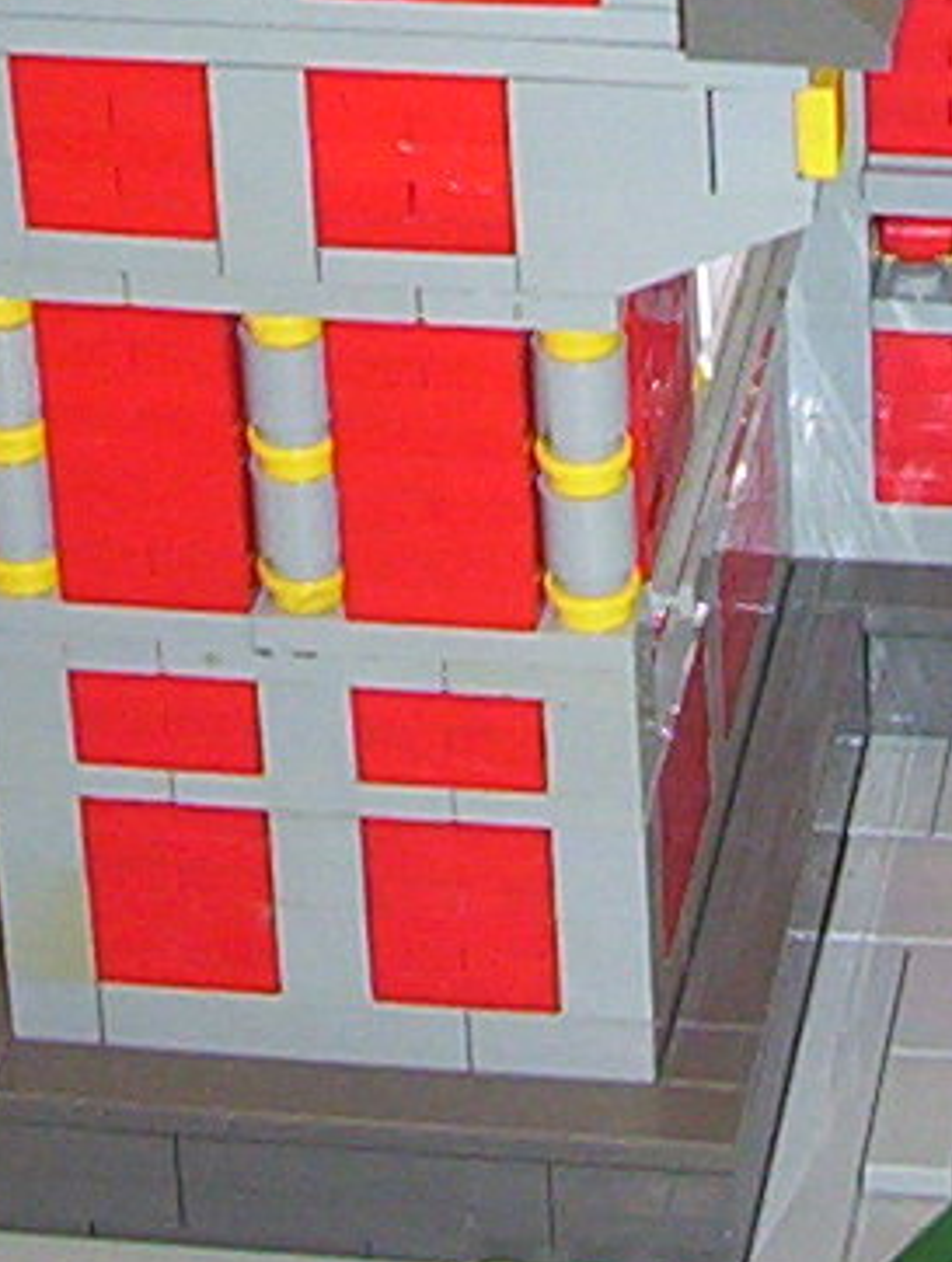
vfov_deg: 9.8
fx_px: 7089
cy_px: -697
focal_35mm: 194
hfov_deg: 7.6
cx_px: 1210
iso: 140
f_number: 2.73
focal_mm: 5.77
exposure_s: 1/60
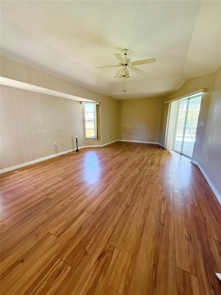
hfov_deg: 85.7
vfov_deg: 102.1
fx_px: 119
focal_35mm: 14
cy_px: 148
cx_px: 110
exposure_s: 1/99
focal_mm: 2.22
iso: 320
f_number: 2.2
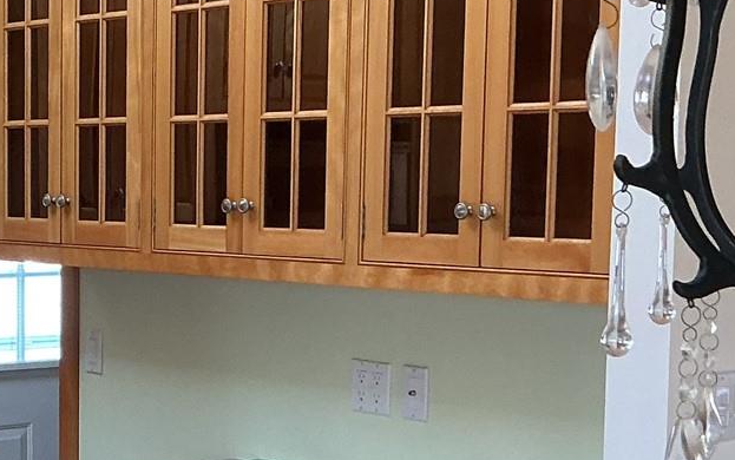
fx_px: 2024
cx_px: -35
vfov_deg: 12.9
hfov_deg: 19.8
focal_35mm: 101
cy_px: 379
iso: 80
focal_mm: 3
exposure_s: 1/60
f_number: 1.8
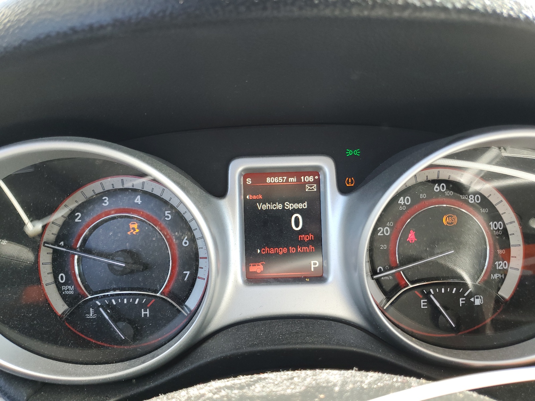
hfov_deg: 67.3
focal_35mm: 26
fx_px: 402
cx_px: 268
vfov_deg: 53.1
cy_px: 200
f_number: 1.5
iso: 76
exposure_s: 1/120
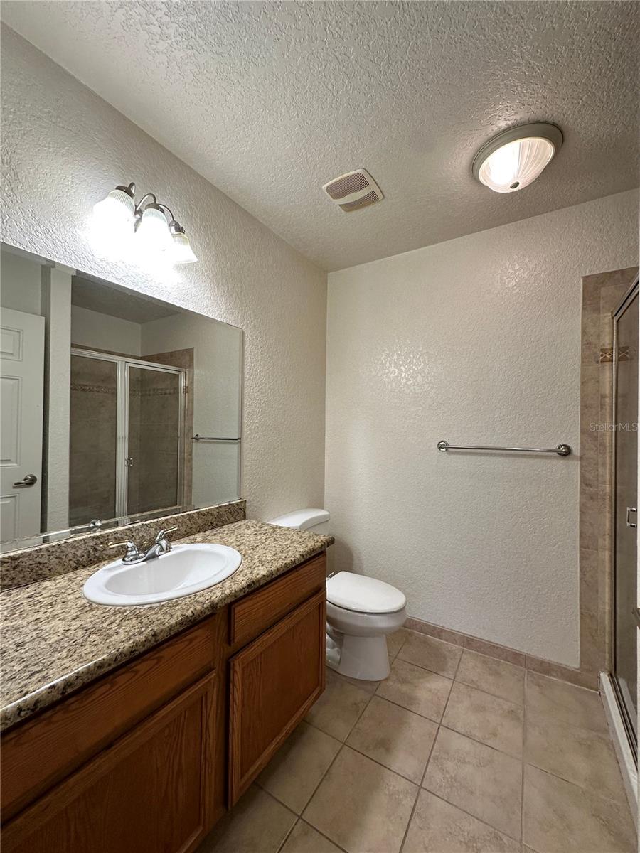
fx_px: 345
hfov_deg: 85.7
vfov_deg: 102.1
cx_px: 320
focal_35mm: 14
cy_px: 426
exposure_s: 1/120
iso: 160
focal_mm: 2.22
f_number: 2.2
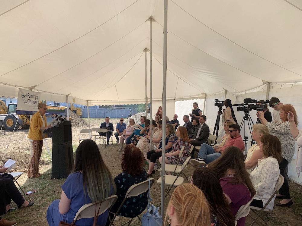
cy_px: 113
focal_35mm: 26
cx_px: 151
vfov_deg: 53.1
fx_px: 227
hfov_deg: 67.3
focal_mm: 4.25
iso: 25
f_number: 1.8
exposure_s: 1/754
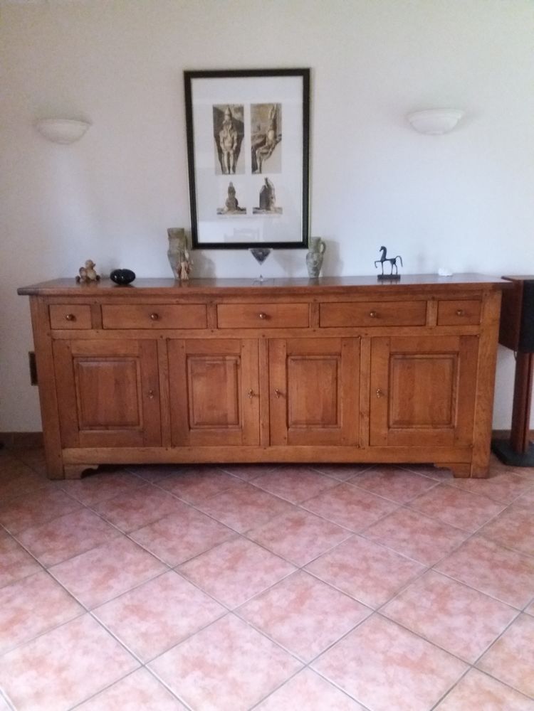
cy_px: 356
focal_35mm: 28
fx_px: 576
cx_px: 267
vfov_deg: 63.4
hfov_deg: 49.7
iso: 640
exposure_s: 1/17
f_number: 1.9
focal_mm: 3.7
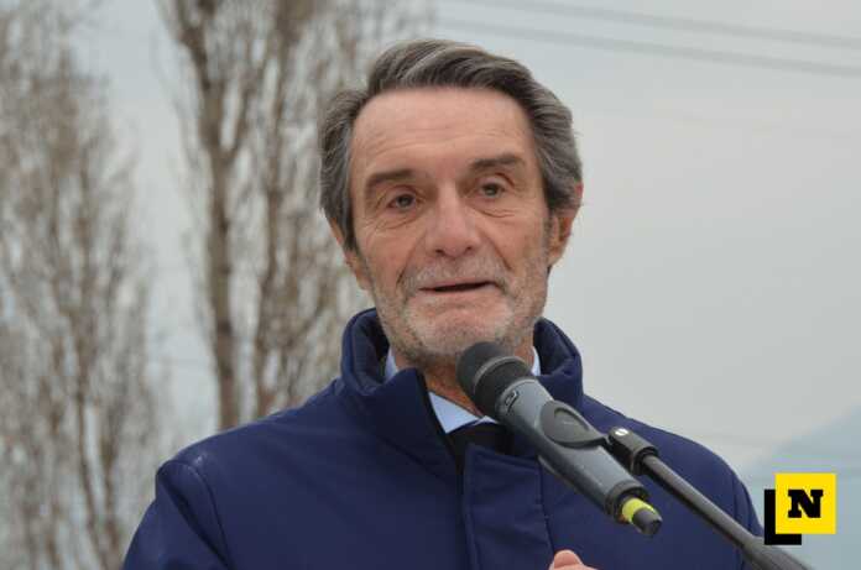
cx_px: 430
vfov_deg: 4.6
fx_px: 7160
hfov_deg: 6.9
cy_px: 285
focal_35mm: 300
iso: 1250
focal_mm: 200
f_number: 16
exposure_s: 1/160
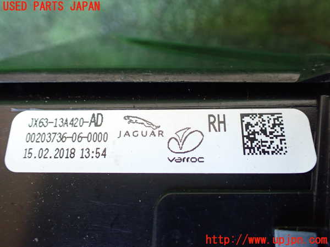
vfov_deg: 46.8
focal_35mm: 30
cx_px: 165
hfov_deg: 60.0
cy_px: 124
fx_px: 286
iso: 800
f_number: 2.3
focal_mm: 5.4
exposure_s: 1/80
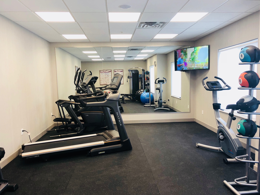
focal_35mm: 28
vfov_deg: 49.7
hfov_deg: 63.4
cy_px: 98
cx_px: 130
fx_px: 210
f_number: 1.8
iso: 25
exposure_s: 1/30
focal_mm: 3.99
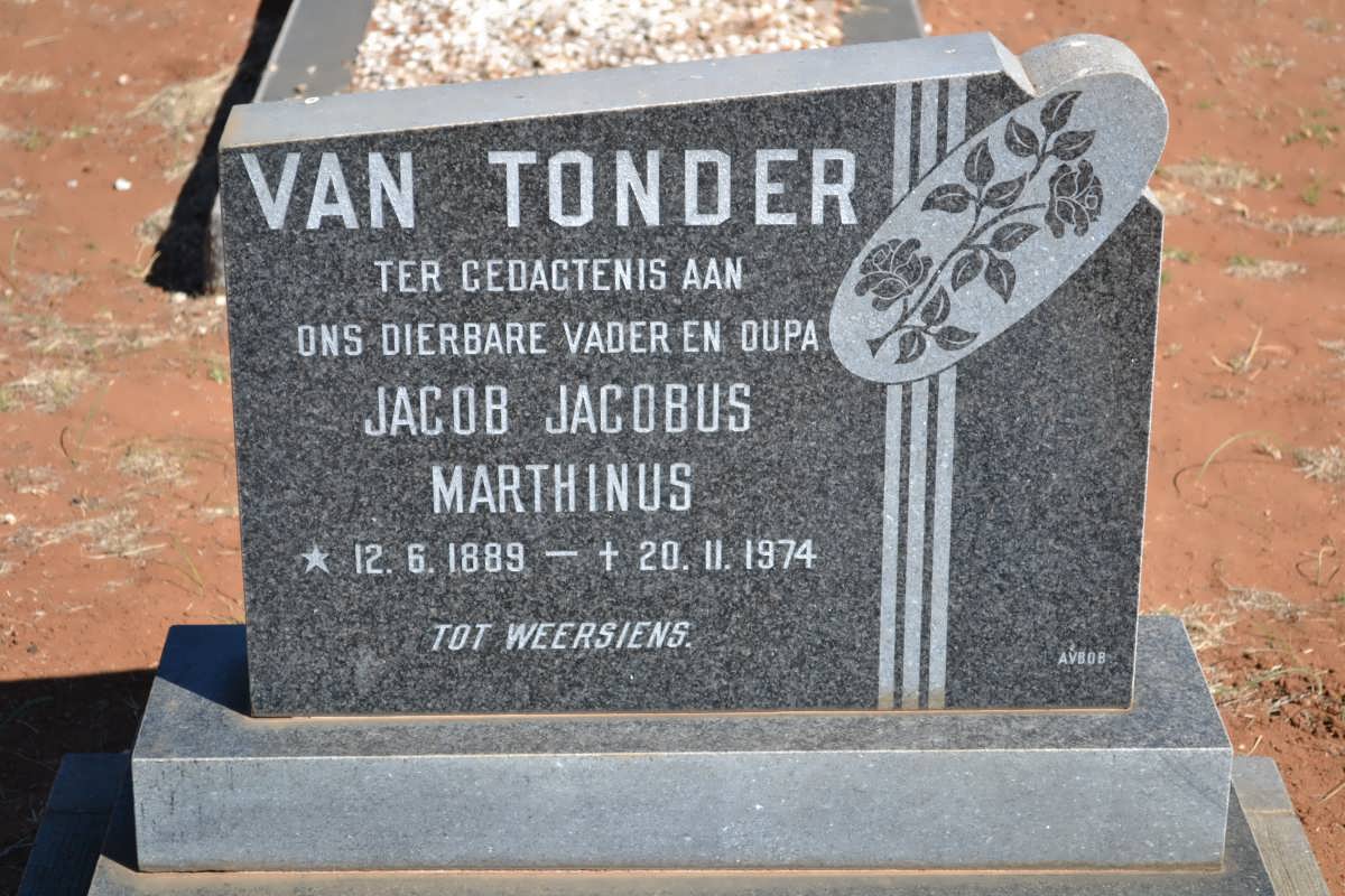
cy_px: 448
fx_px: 3082
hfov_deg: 24.6
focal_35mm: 82
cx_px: 672
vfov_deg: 16.6
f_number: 5.6
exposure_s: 1/125
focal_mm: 55
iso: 180
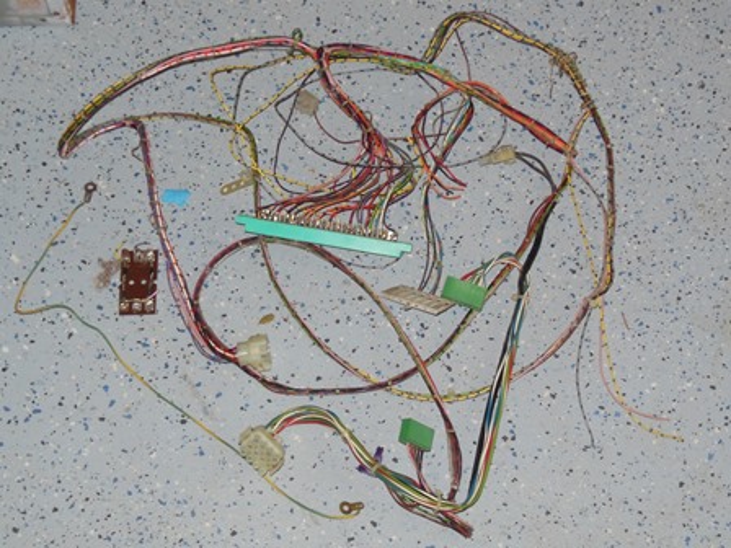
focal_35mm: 57
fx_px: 1204
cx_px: 366
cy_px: 274
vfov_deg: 25.7
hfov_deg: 33.8
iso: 200
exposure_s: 1/60
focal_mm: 10.2
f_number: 4.1
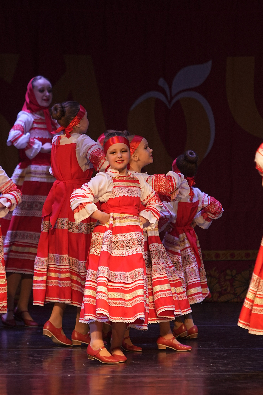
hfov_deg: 5.2
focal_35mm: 262
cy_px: 198
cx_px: 132
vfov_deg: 7.9
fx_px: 2871
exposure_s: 1/400
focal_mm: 175
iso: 640
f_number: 2.8
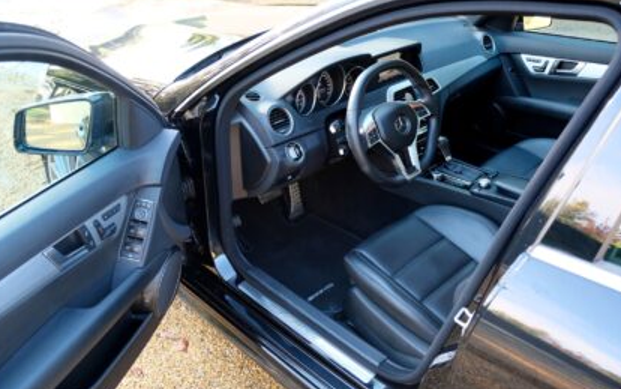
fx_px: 525
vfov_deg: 40.6
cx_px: 321
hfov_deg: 61.2
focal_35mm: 31
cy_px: 189
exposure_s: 1/125
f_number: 2.8
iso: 640
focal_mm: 18.7
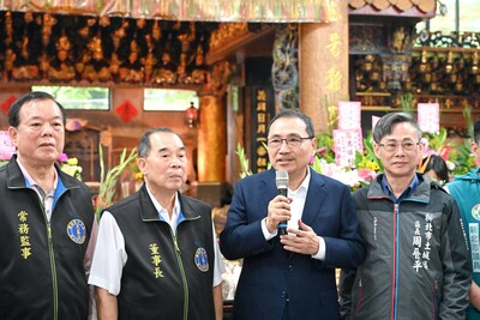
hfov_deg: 33.4
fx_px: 800
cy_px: 160
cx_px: 240
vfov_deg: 22.6
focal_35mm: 60
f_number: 4
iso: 9000
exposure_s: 1/125
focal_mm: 60
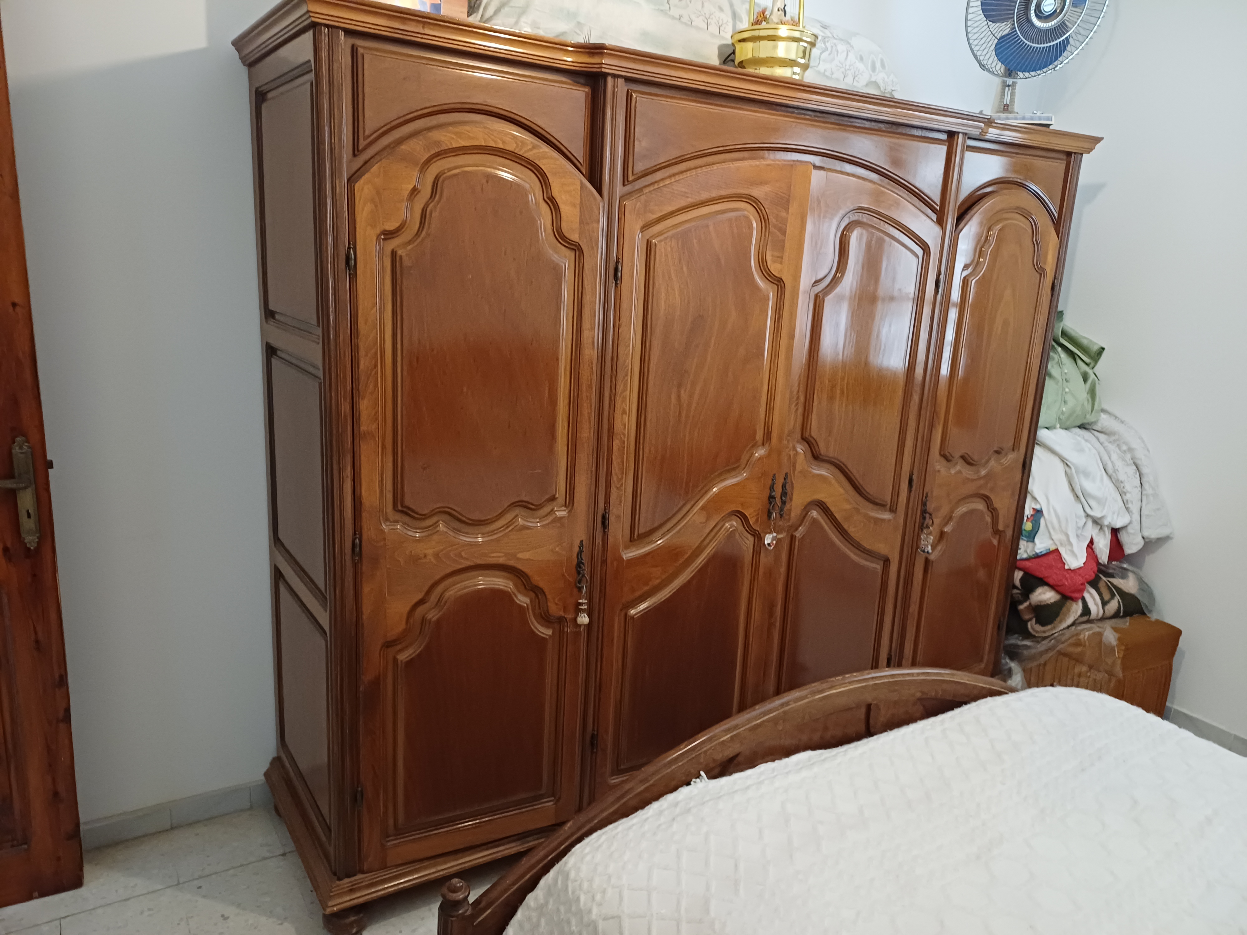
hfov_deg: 69.4
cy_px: 468
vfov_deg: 54.9
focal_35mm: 25
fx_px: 901
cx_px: 624
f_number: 1.8
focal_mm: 4.65
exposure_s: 1/20
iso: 800
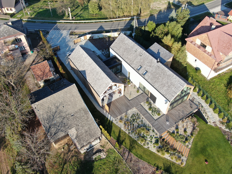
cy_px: 87
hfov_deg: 61.7
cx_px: 116
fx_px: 194
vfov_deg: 48.2
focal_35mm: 29
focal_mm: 5
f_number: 3
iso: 100
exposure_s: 1/400
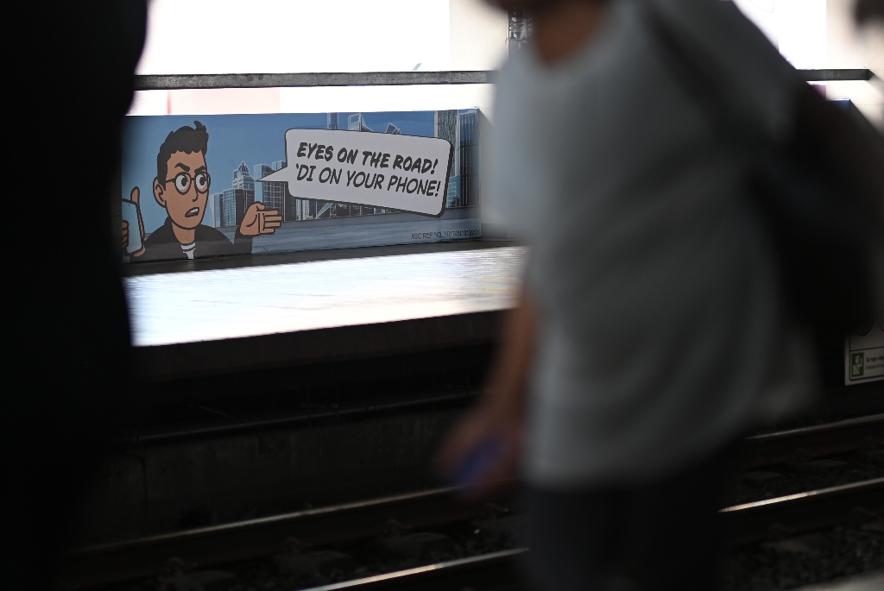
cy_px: 296
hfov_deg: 16.1
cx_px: 442
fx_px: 3122
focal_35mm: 127
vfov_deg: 10.8
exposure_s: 1/160
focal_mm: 85
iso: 200
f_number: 1.4
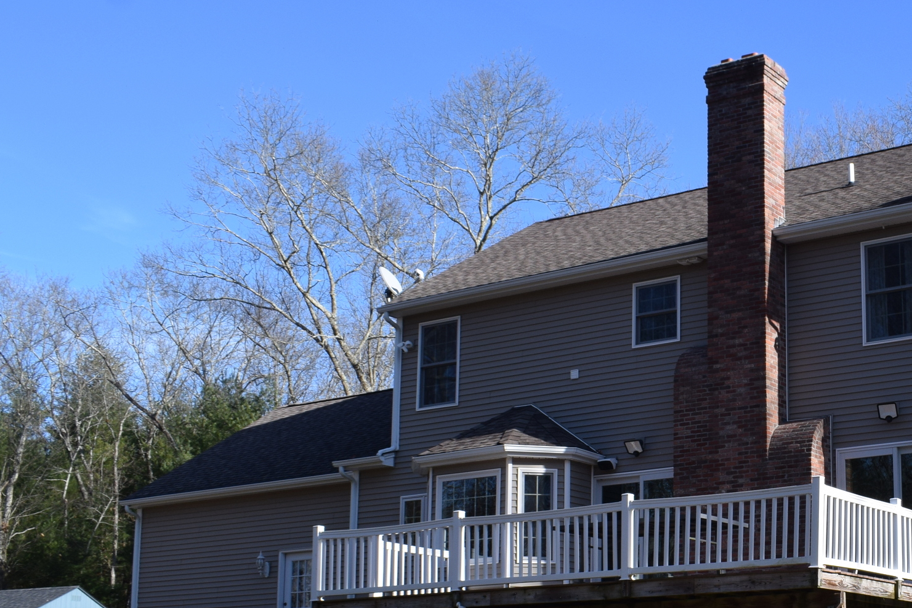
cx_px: 811
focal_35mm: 56
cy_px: 481
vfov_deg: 23.8
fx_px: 1418
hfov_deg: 33.8
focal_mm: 18
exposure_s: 1/250
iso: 200
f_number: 8
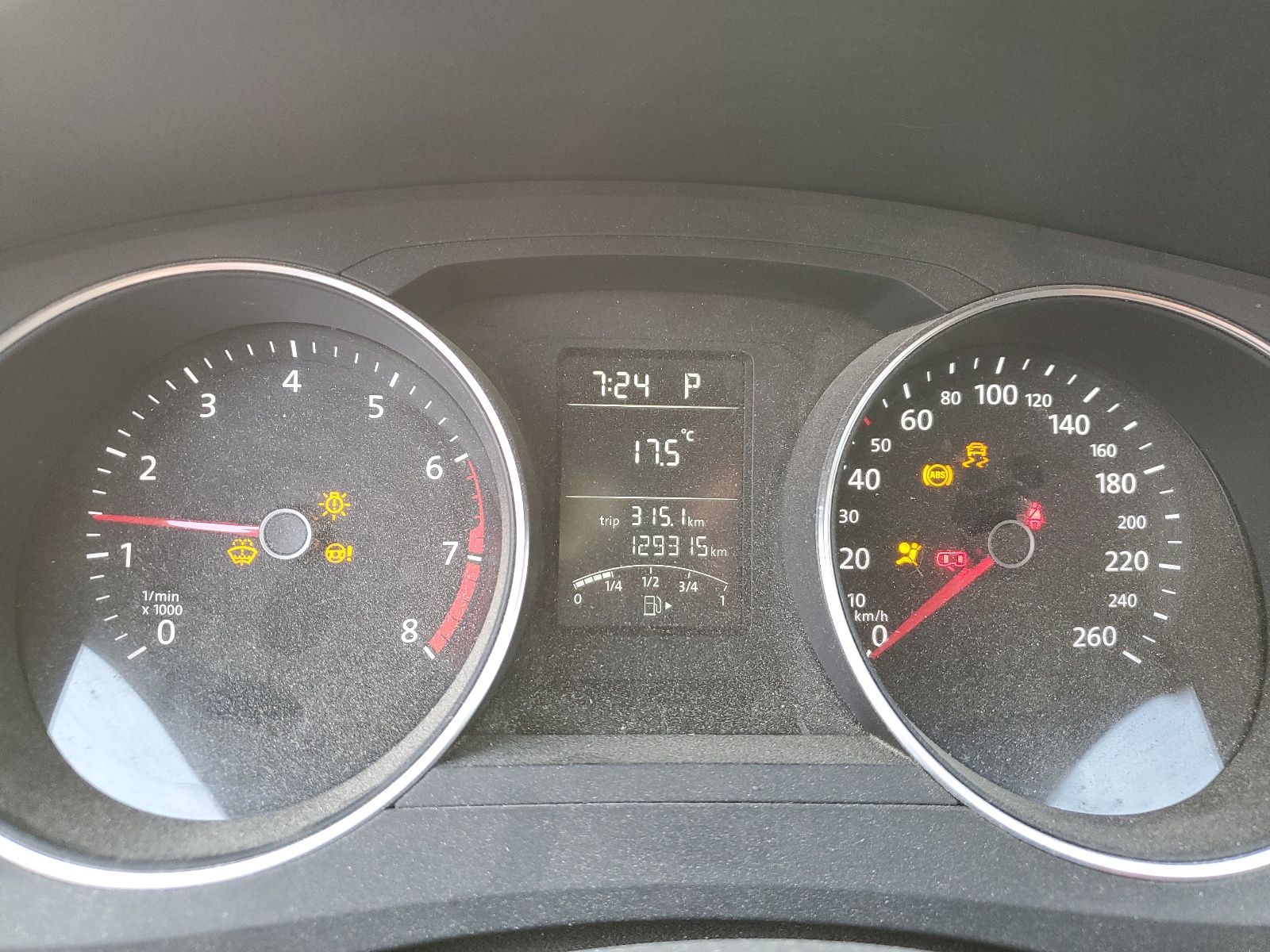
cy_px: 476
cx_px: 635
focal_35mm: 26
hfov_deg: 67.3
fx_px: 954
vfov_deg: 53.1
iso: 91
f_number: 1.5
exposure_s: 1/60.2
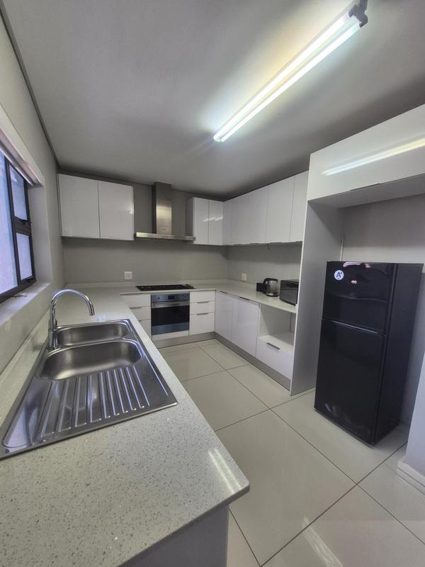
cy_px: 284
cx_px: 212
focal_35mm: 13
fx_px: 213
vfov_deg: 106.2
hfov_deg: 89.9
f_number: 2.2
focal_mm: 1.74
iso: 100
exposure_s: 1/50
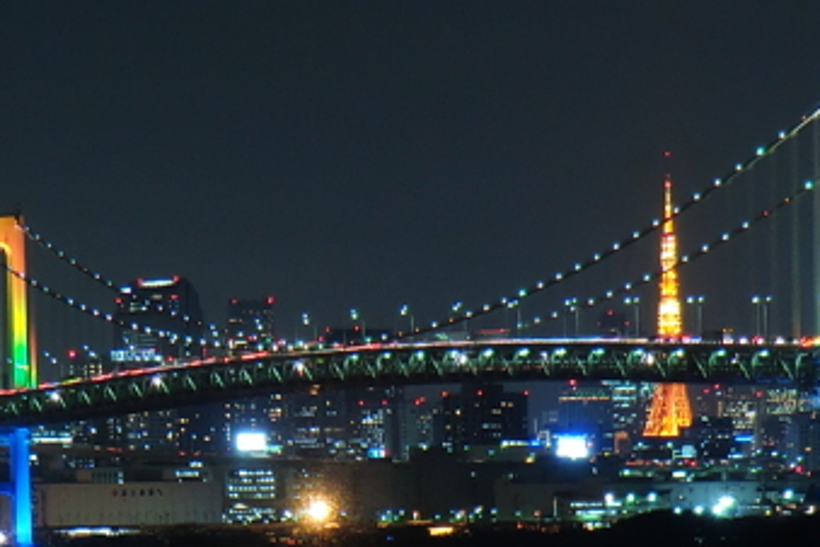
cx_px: 392
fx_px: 3940
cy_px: 627
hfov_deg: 11.9
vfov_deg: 7.9
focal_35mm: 173
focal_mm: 9.8
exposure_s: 4
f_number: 4.2
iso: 64
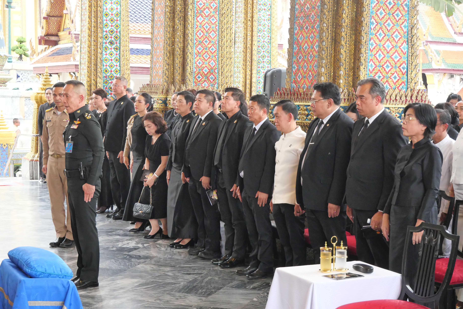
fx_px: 862
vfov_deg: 20.3
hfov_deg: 30.1
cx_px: 232
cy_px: 155
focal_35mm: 67
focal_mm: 32
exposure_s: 1/500
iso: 3200
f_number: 5
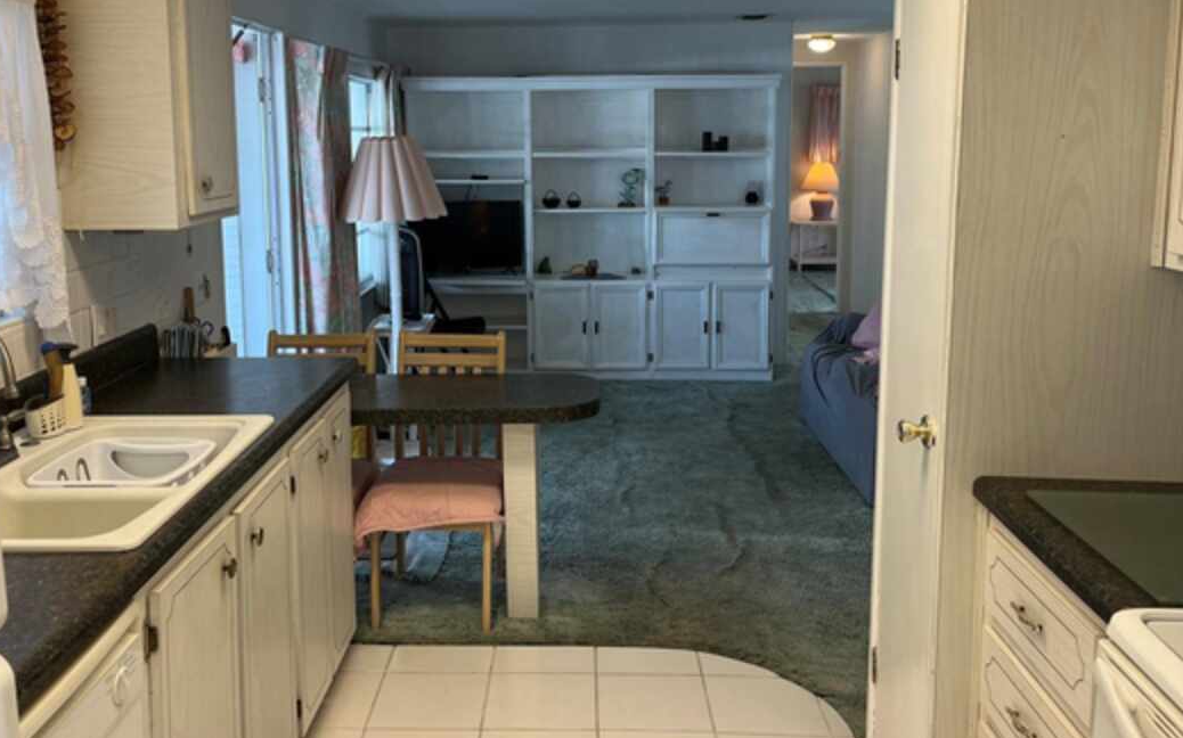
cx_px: 554
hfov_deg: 56.7
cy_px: 271
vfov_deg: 37.0
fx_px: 1096
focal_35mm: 34
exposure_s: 1/120
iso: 50
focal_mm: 5.1
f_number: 1.6
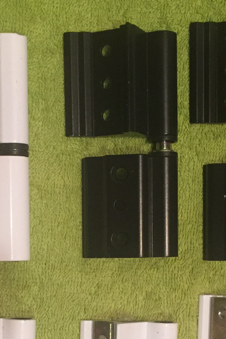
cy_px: 280
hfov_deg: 18.9
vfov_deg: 27.4
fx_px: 678
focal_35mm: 72
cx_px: 115
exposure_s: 1/33
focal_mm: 4.15
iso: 200
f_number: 2.2
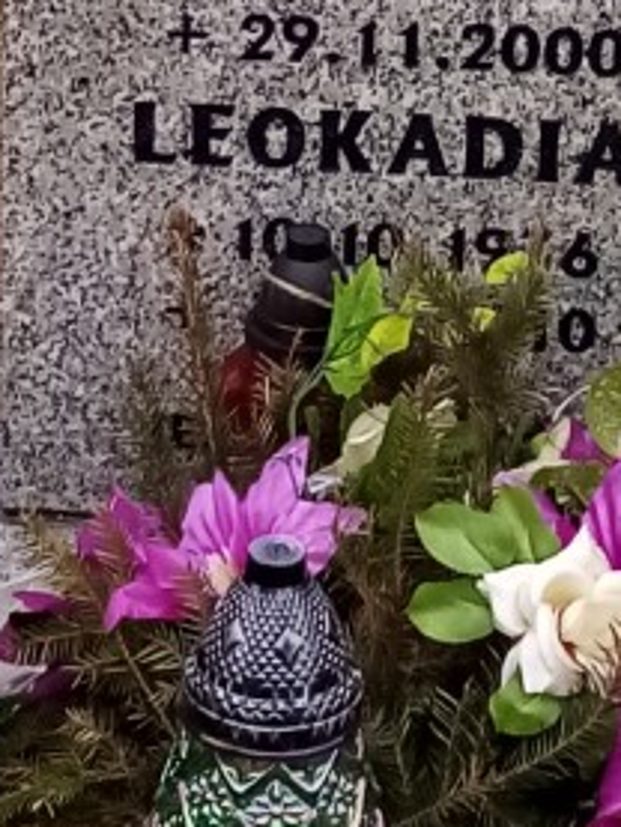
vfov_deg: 30.3
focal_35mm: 60
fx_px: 1434
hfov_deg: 24.2
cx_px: 149
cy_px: 36
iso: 105
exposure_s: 1/361
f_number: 1.8
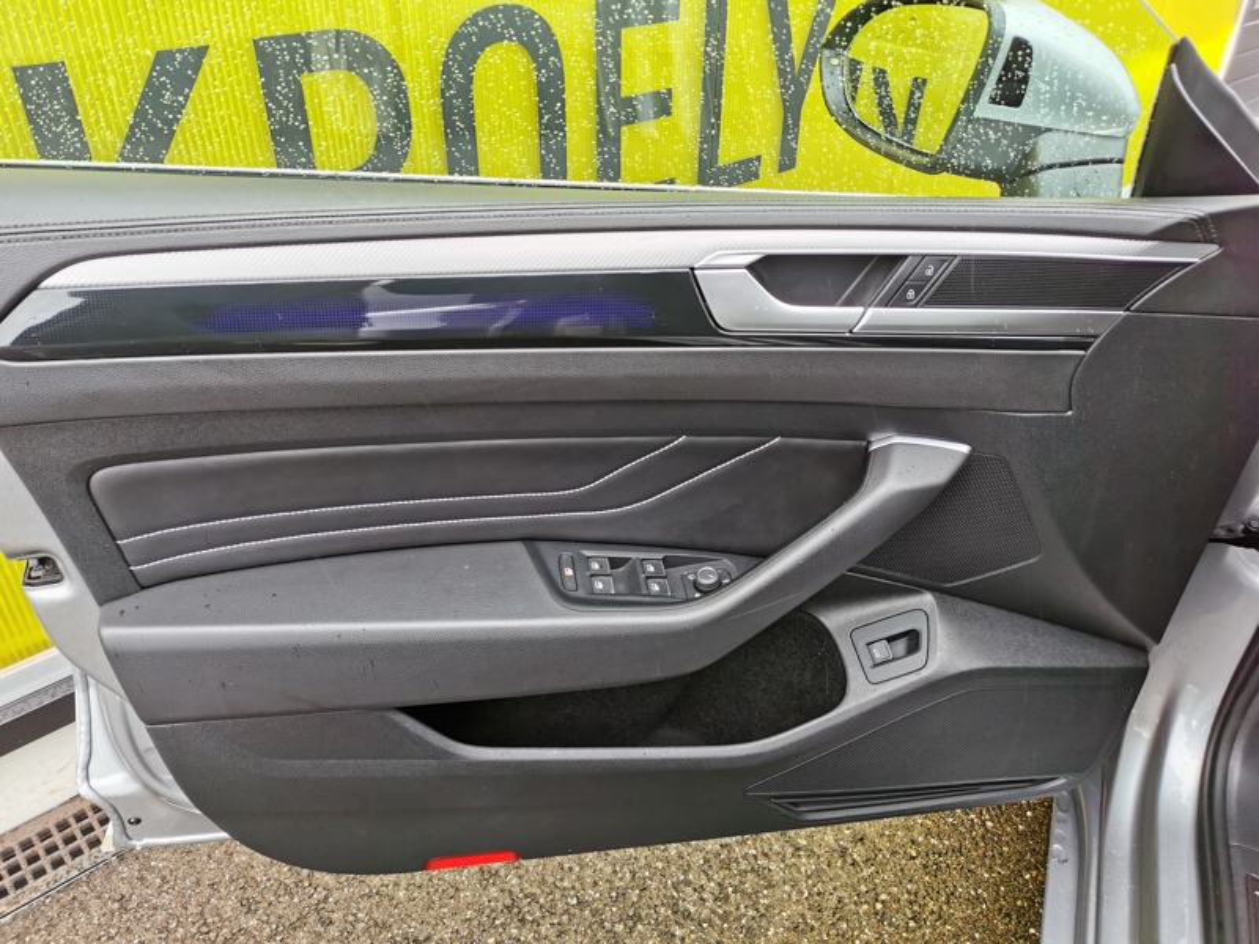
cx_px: 630
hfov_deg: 65.3
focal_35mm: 27
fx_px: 982
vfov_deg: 51.4
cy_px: 472
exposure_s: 1/100
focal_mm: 5.58
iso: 80
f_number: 1.8
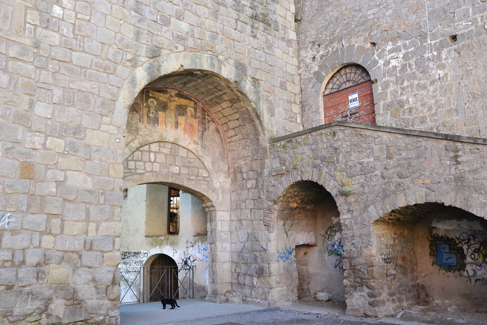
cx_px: 244
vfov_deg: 41.7
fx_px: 426
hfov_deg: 59.5
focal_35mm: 32
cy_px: 162
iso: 400
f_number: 8
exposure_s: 1/60
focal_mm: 21
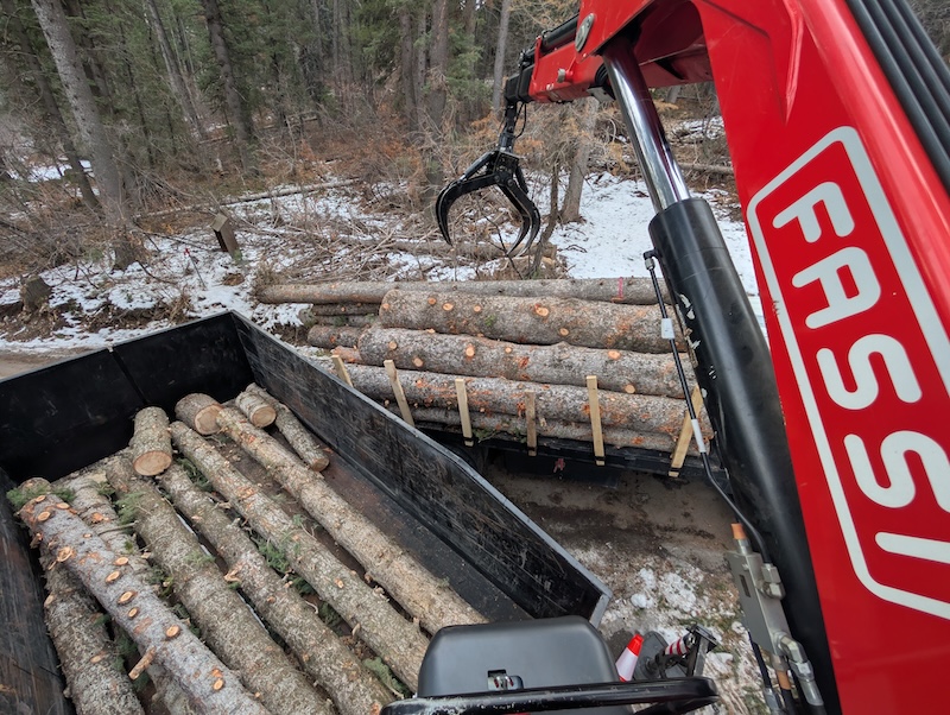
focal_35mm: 12
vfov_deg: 94.6
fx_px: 330
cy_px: 358
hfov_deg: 110.5
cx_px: 475
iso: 50
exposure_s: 1/364
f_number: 1.7
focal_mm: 2.02
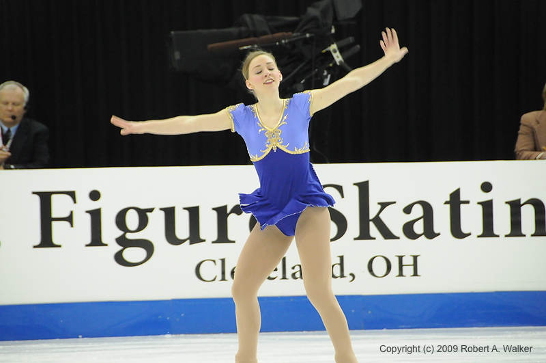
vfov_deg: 4.6
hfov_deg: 6.9
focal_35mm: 300
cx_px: 273
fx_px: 4544
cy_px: 182
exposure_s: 1/400
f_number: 5.6
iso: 3200
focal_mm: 200
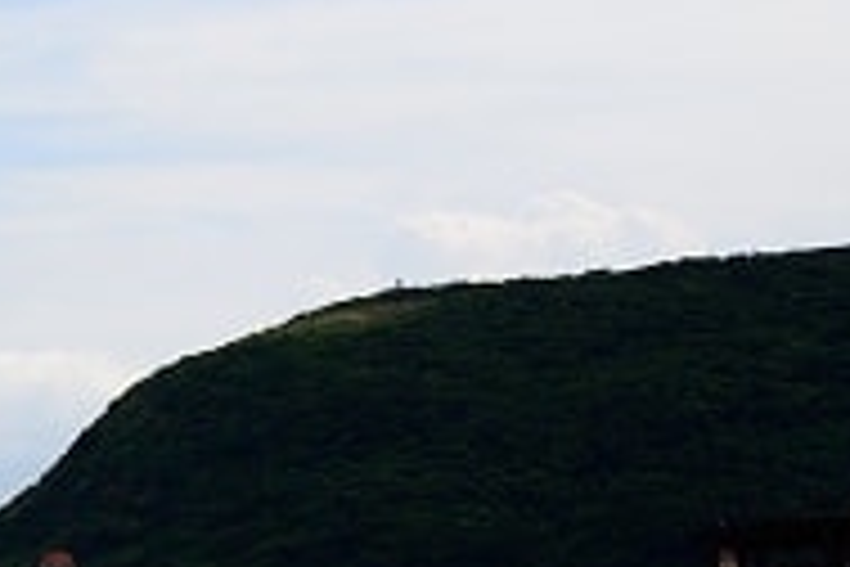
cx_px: -1106
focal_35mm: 114
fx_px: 2691
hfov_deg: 13.7
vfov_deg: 12.0
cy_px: 112
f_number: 5.6
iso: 400
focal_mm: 24
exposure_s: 1/3200
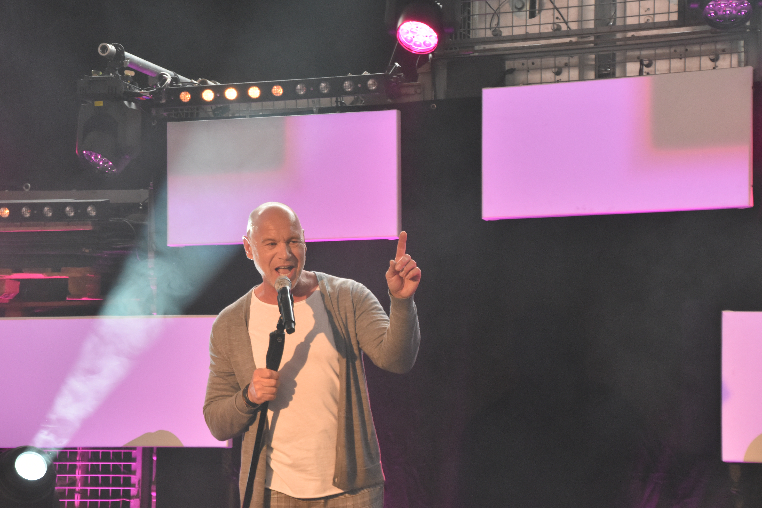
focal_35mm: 98
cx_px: 381
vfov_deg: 14.0
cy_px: 254
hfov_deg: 20.9
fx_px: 2064
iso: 1250
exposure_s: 1/100
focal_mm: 65
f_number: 6.3
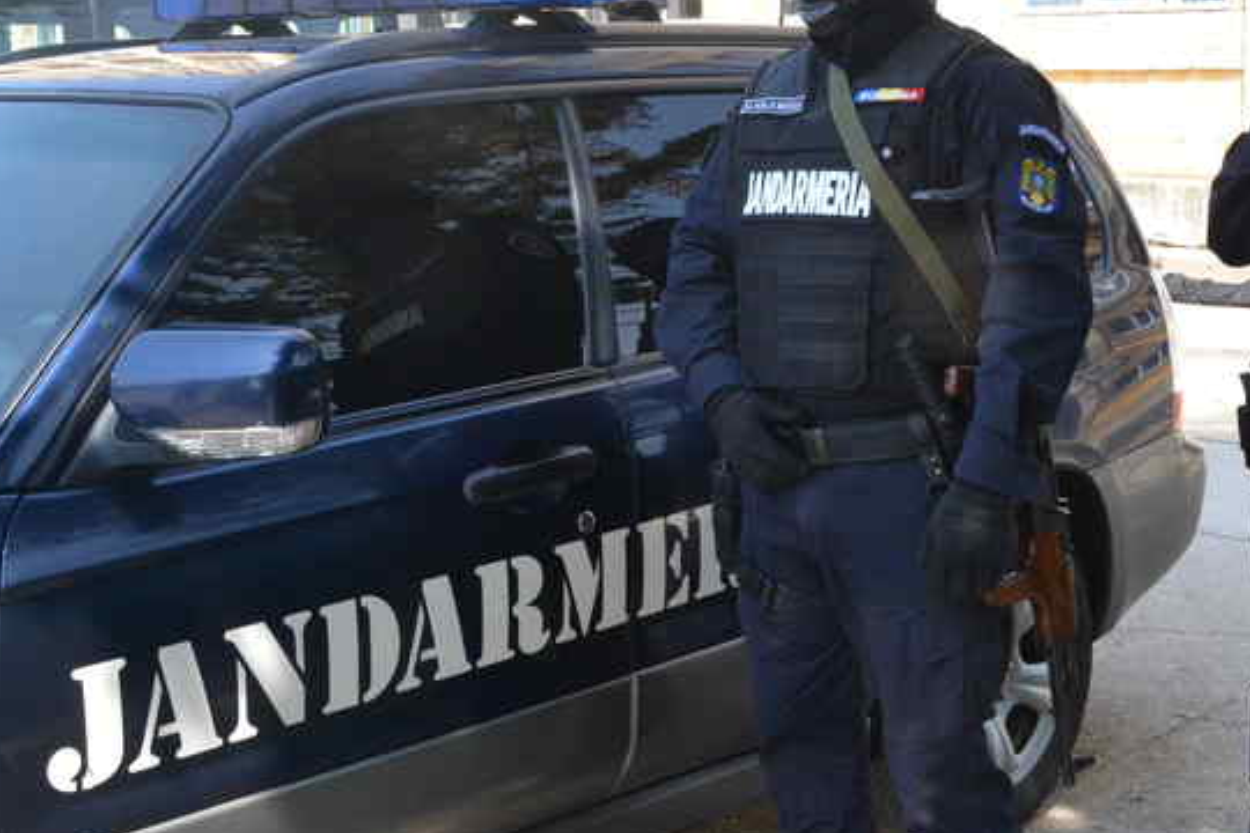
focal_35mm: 55
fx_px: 1910
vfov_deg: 24.5
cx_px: 634
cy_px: 301
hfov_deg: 36.2
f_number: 11
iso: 1600
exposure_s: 1/500
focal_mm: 22
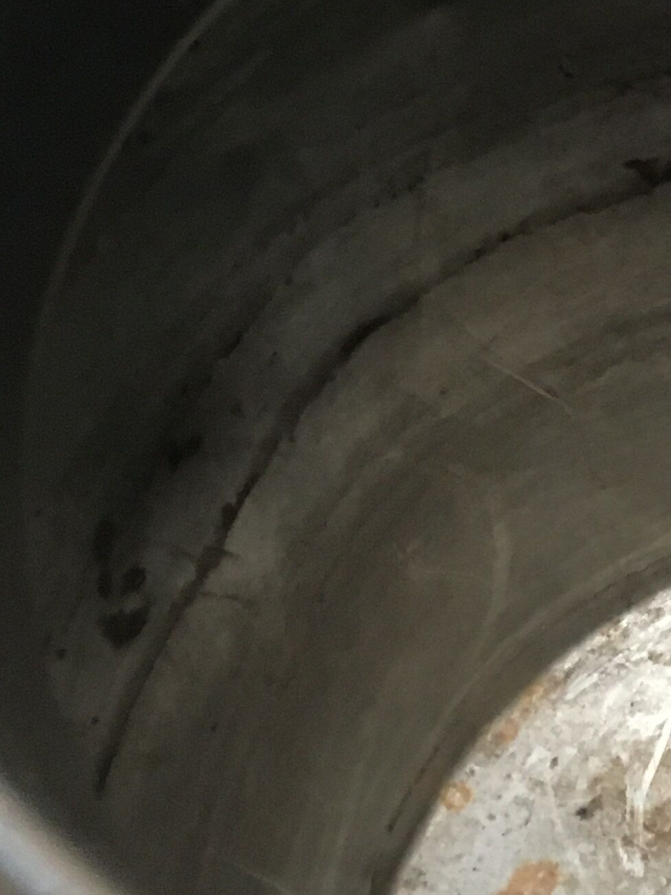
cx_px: 920
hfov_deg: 15.5
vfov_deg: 21.7
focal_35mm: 90
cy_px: 270
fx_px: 2326
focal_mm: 4.15
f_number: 2.2
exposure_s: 1/17
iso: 400
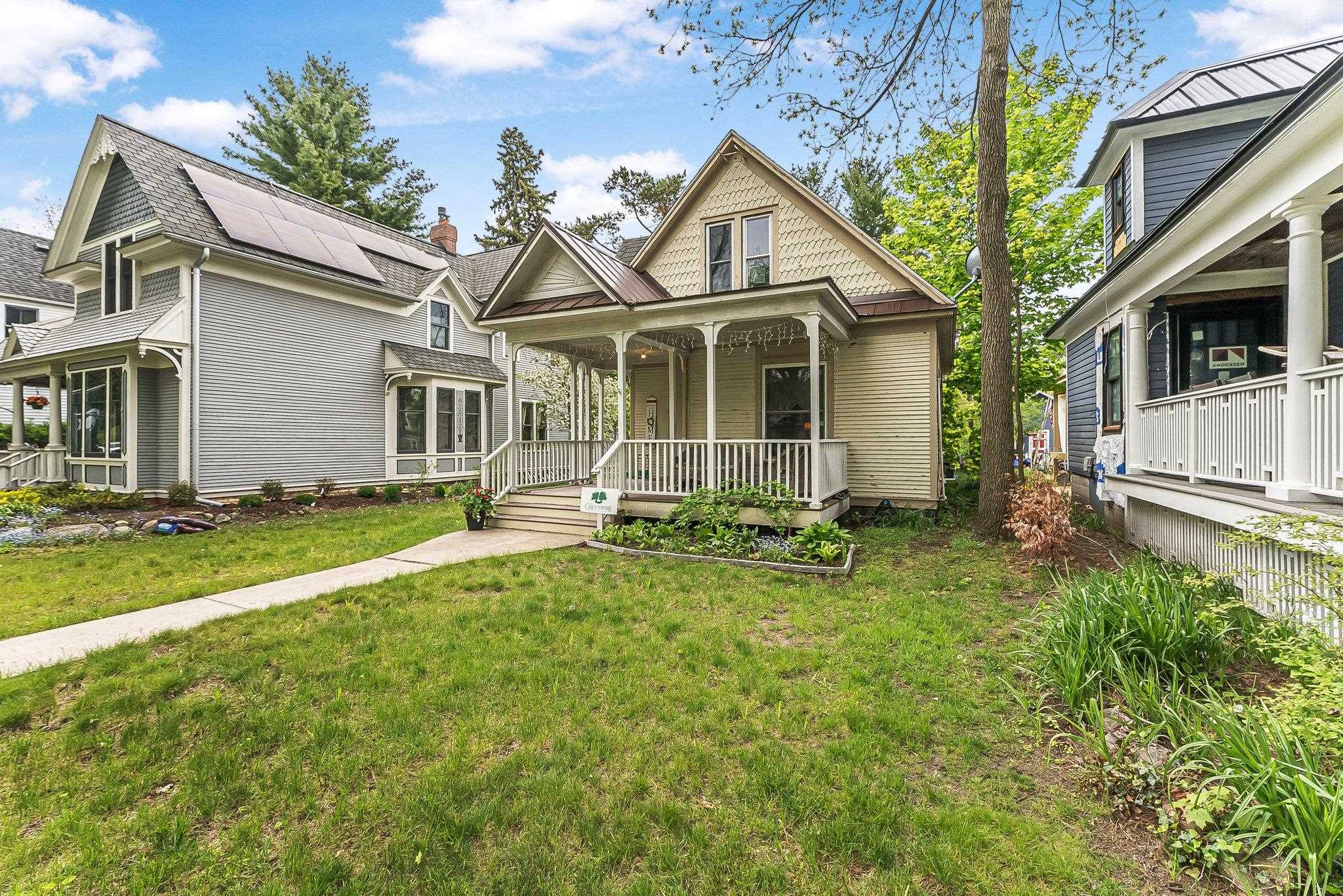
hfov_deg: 101.9
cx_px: 672
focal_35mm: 15
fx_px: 545
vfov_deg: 78.9
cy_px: 448
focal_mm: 14.6
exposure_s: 1/250
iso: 640
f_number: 9
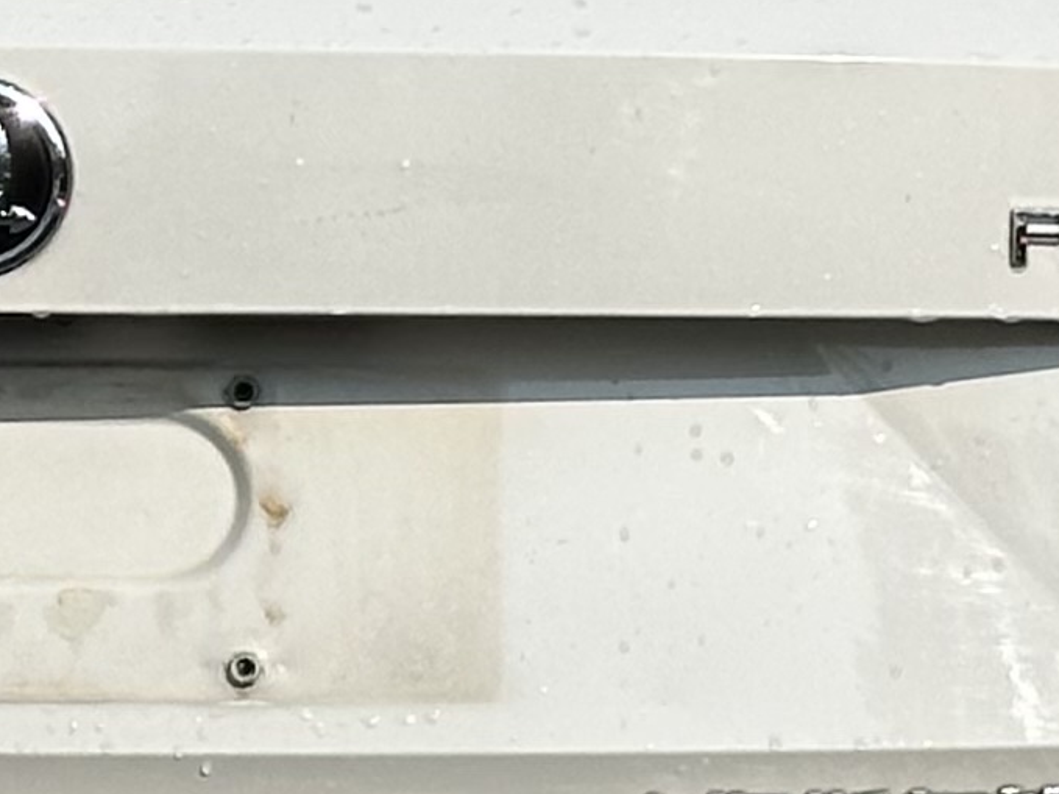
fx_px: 6087
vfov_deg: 7.5
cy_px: 552
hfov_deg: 9.9
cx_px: 9
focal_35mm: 199
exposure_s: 1/8929
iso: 64
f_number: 1.78
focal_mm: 6.86
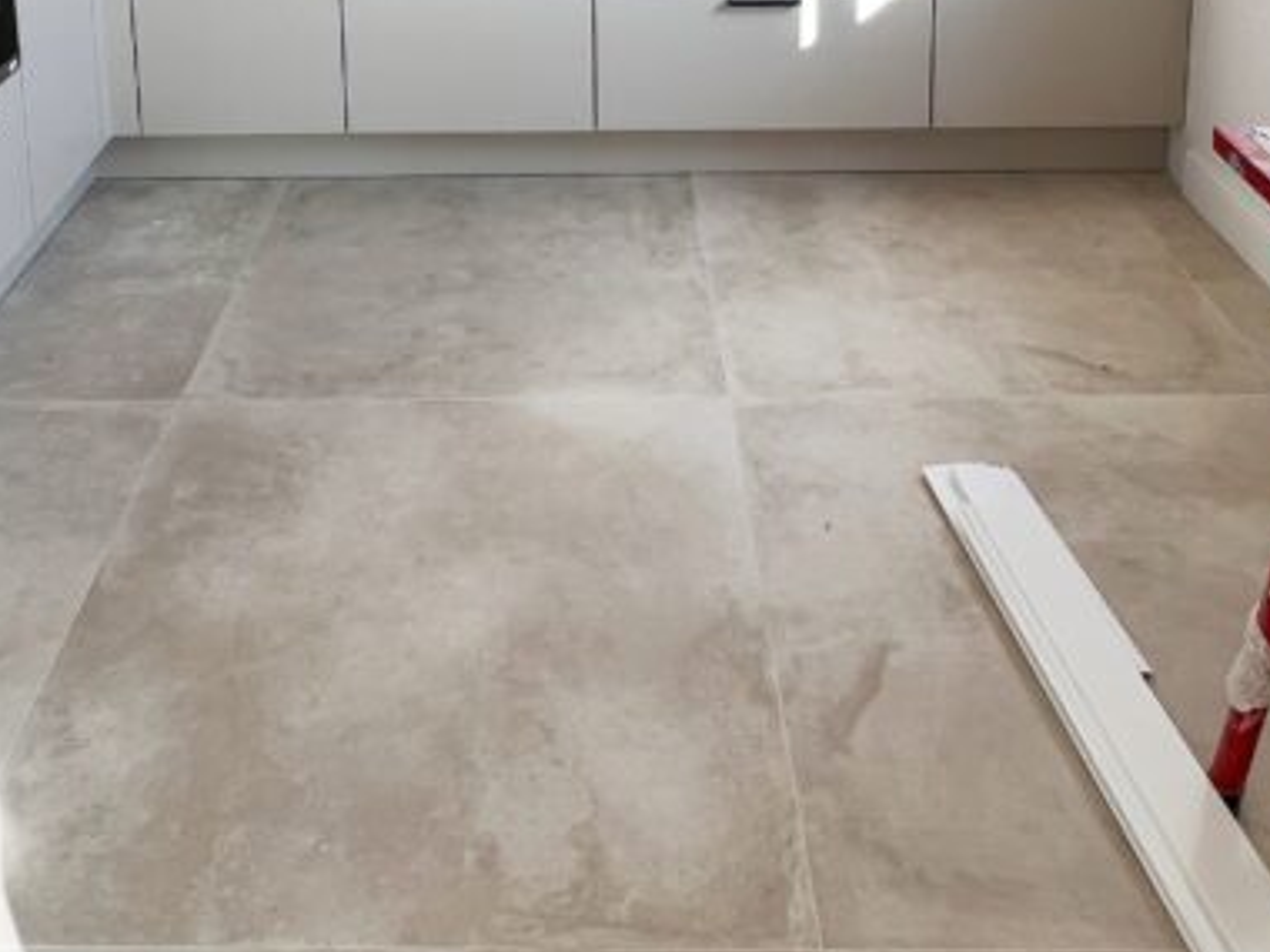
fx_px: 1284
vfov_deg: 32.9
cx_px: 572
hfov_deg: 52.5
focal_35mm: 35
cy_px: -207
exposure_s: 1/143
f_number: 1.8
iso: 32
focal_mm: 1.57
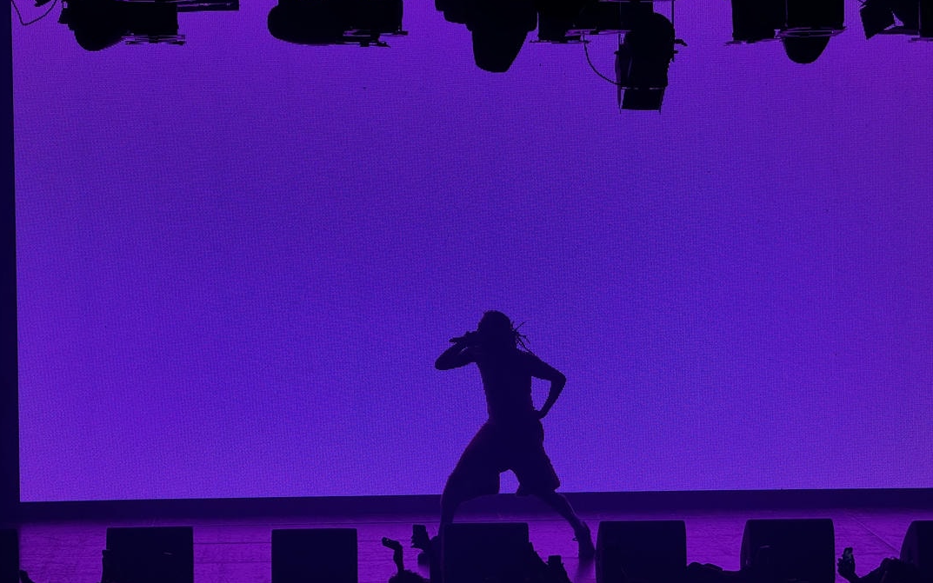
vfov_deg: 10.2
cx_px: 464
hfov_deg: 16.3
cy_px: 318
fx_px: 3255
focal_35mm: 128
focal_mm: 15.66
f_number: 2.8
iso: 50
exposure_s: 1/162
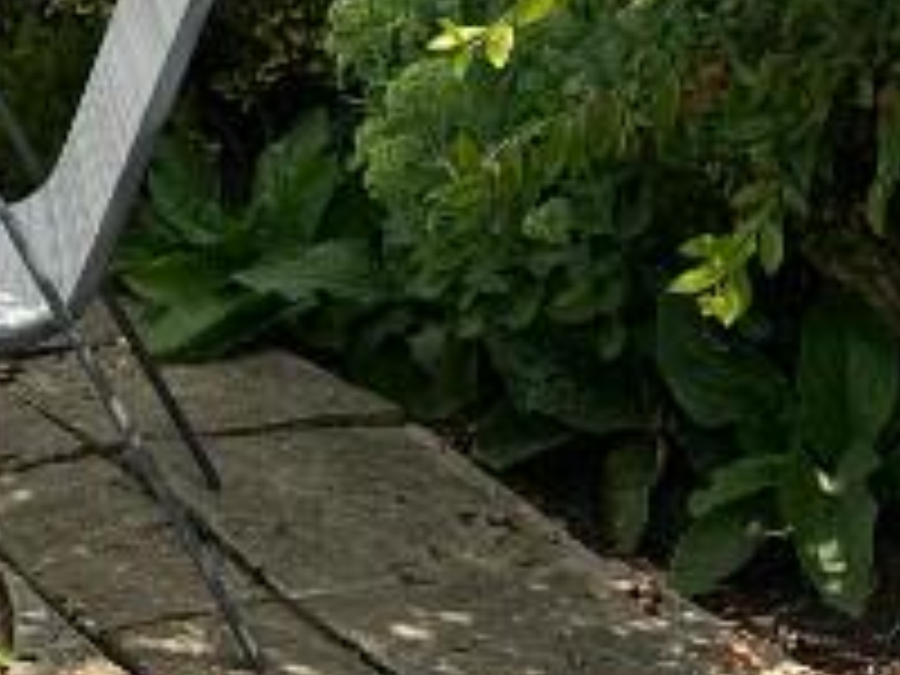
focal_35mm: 123
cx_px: -279
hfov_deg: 15.3
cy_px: -270
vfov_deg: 11.6
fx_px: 3198
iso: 80
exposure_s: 1/2070
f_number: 1.78
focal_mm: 6.86
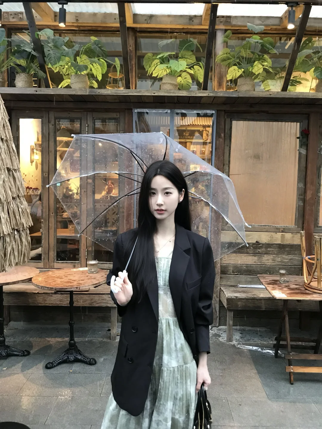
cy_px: 214
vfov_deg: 63.4
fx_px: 347
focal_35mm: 28
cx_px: 161
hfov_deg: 49.7
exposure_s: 1/24
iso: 40
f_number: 1.8
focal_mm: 3.99
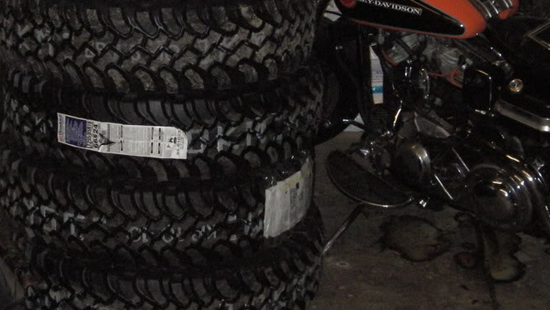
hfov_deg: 26.2
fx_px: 1181
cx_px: 243
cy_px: 72
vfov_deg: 14.9
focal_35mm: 81
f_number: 3.5
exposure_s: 1/40
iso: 200
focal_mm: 8.1
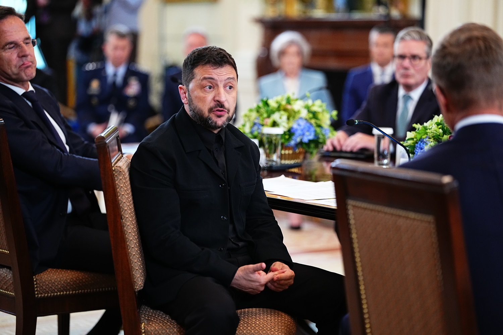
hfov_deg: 21.2
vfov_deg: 14.3
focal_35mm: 96
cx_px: 252
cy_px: 168
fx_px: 1341
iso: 3200
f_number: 2
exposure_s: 1/200
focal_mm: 96
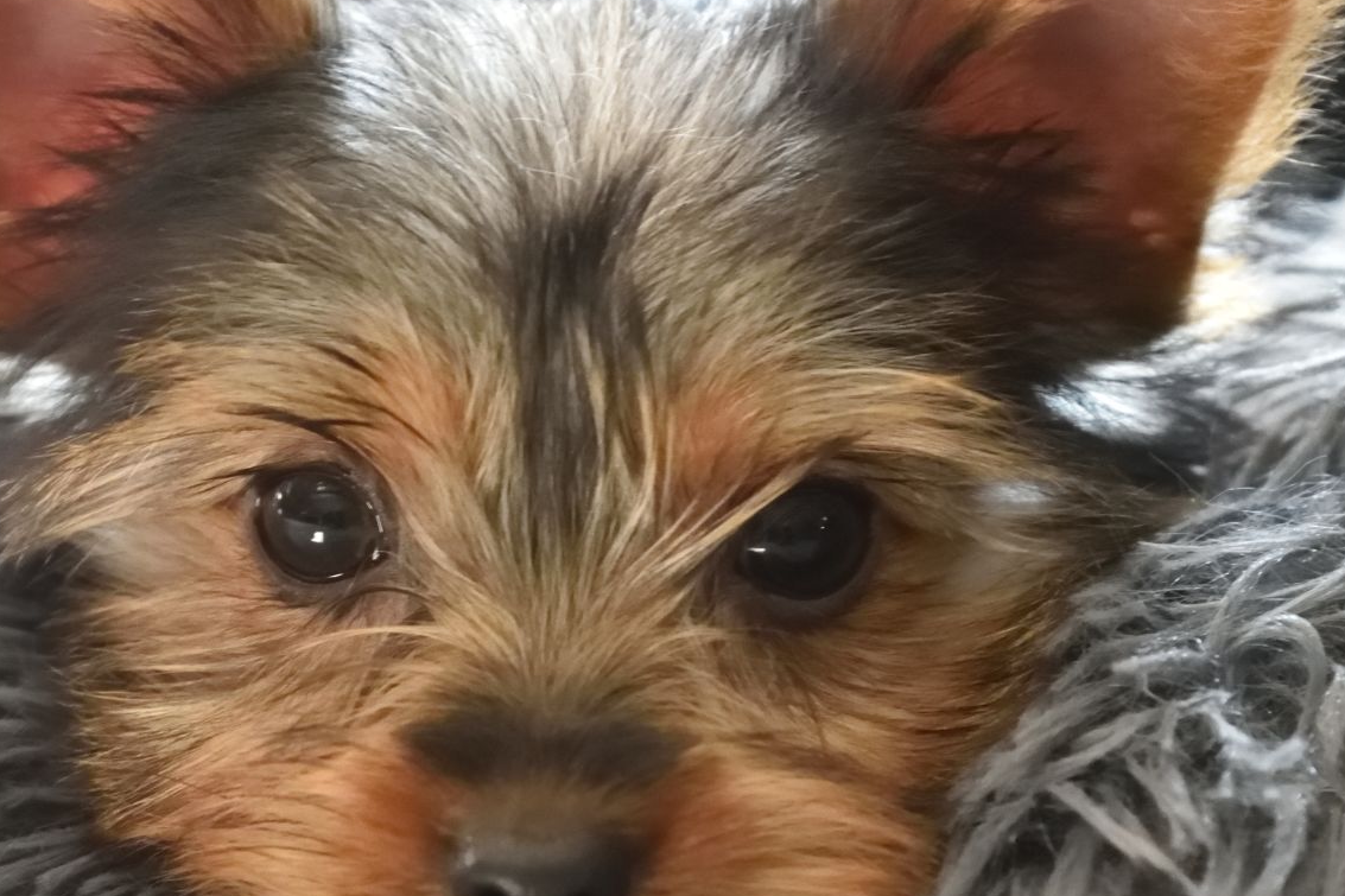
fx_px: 8106
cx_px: 545
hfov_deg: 9.5
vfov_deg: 6.3
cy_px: 547
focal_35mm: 217
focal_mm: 120
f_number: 7.1
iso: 12800
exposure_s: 1/100
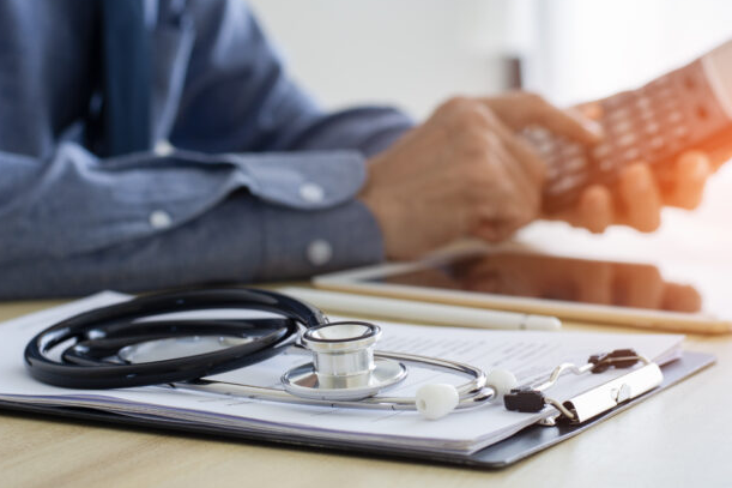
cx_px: 414
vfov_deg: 15.5
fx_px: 1789
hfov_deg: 23.1
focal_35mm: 88
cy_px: 220
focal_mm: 50
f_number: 4
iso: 100
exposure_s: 1/160
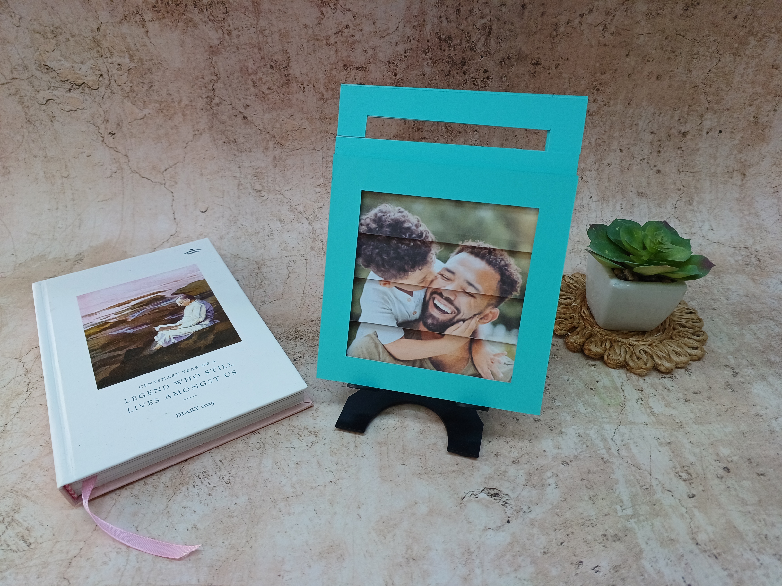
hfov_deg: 73.9
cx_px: 391
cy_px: 293
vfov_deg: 58.9
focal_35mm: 23
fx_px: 520
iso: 50
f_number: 1.8
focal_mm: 5.06
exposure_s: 1/50
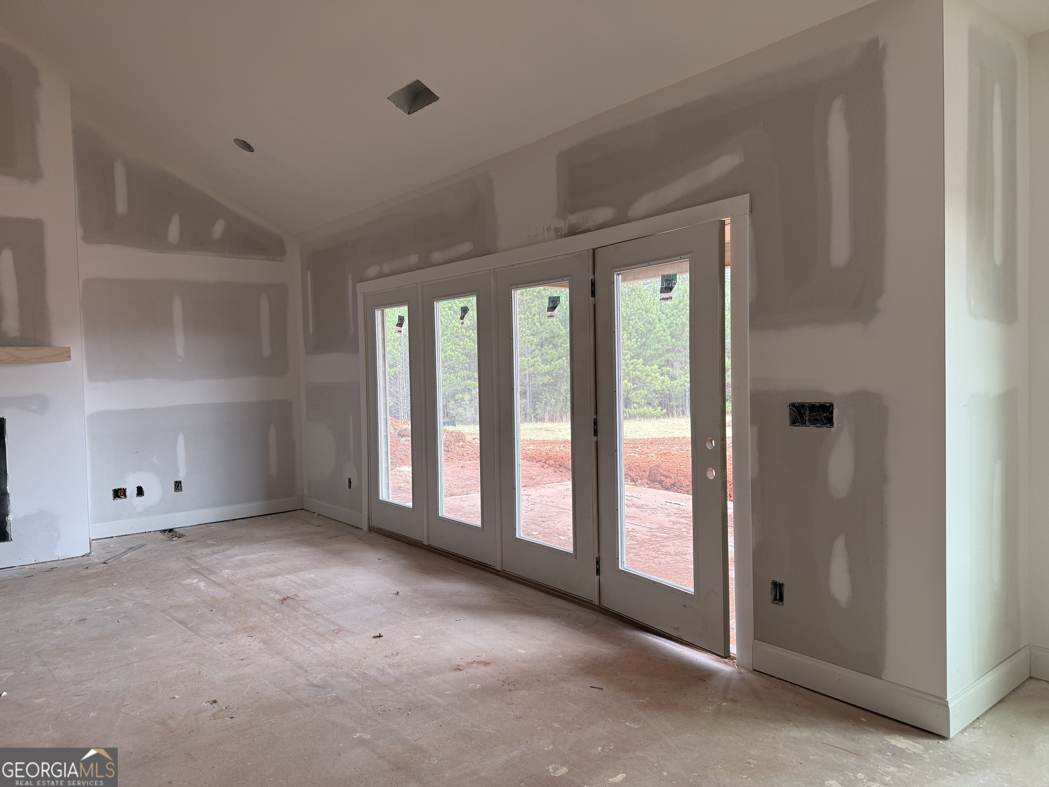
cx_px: 524
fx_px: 727
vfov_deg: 56.8
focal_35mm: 24
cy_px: 394
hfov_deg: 71.6
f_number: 1.78
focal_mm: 6.76
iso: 100
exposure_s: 1/126
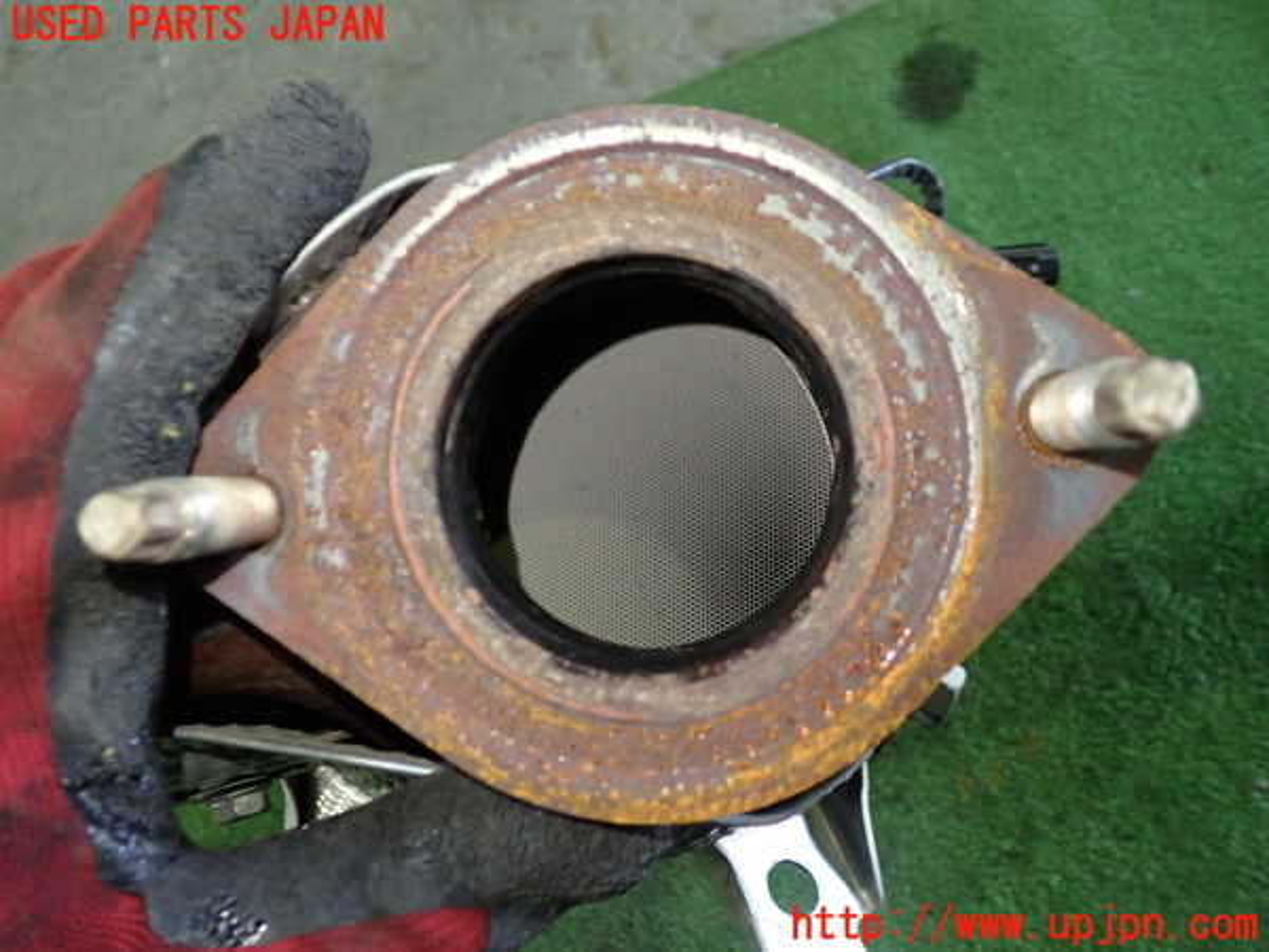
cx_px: 634
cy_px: 476
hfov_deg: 60.0
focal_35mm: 30
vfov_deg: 46.8
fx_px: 1100
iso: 320
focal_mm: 5.4
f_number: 2.3
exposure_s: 1/30
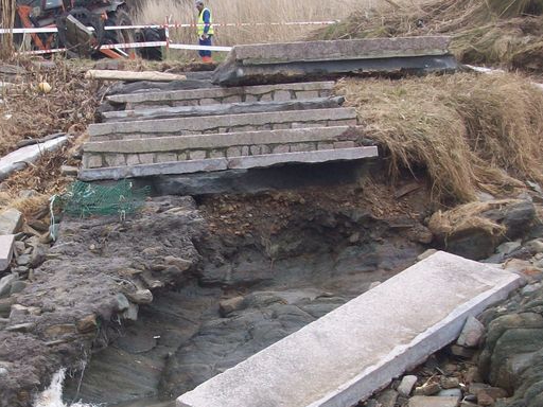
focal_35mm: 68
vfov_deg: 21.6
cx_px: 220
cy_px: 236
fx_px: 1067
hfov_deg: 28.5
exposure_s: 1/356
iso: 64
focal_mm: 5.7
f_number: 2.8
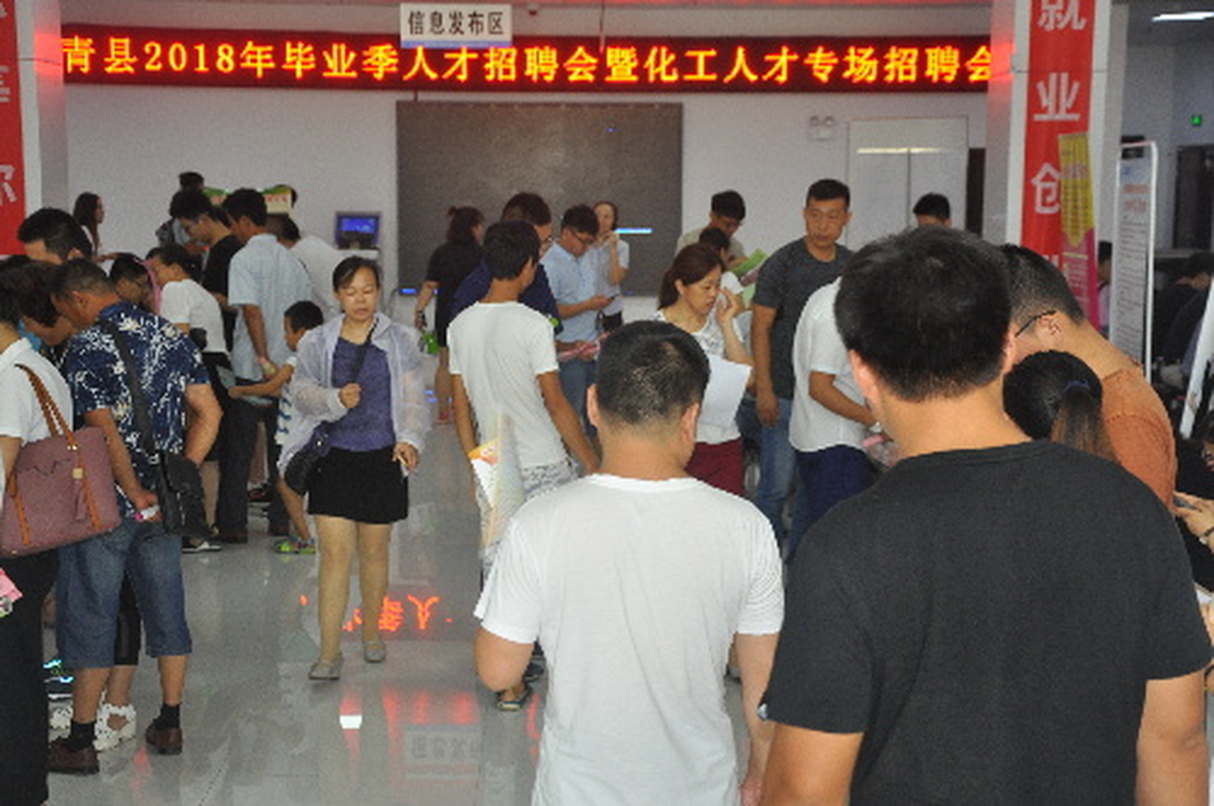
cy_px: 403
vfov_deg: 21.5
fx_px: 2122
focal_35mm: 63
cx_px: 607
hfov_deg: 31.9
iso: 800
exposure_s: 1/60
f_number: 4.8
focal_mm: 42
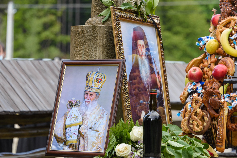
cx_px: 118
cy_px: 79
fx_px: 1054
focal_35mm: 160
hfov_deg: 12.8
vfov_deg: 8.6
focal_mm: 160
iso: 500
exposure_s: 1/250
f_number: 5.6
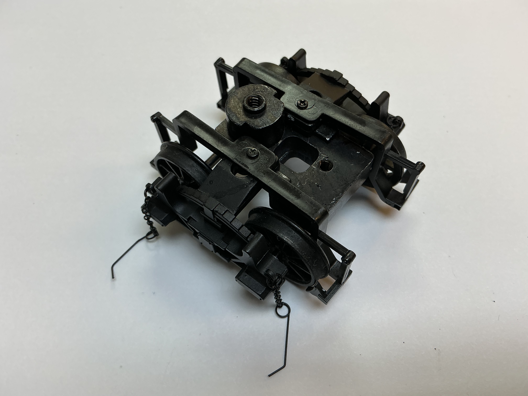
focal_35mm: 29
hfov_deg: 61.7
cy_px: 198
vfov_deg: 48.2
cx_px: 264
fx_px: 442
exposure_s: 1/100
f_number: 1.8
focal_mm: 3
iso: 32
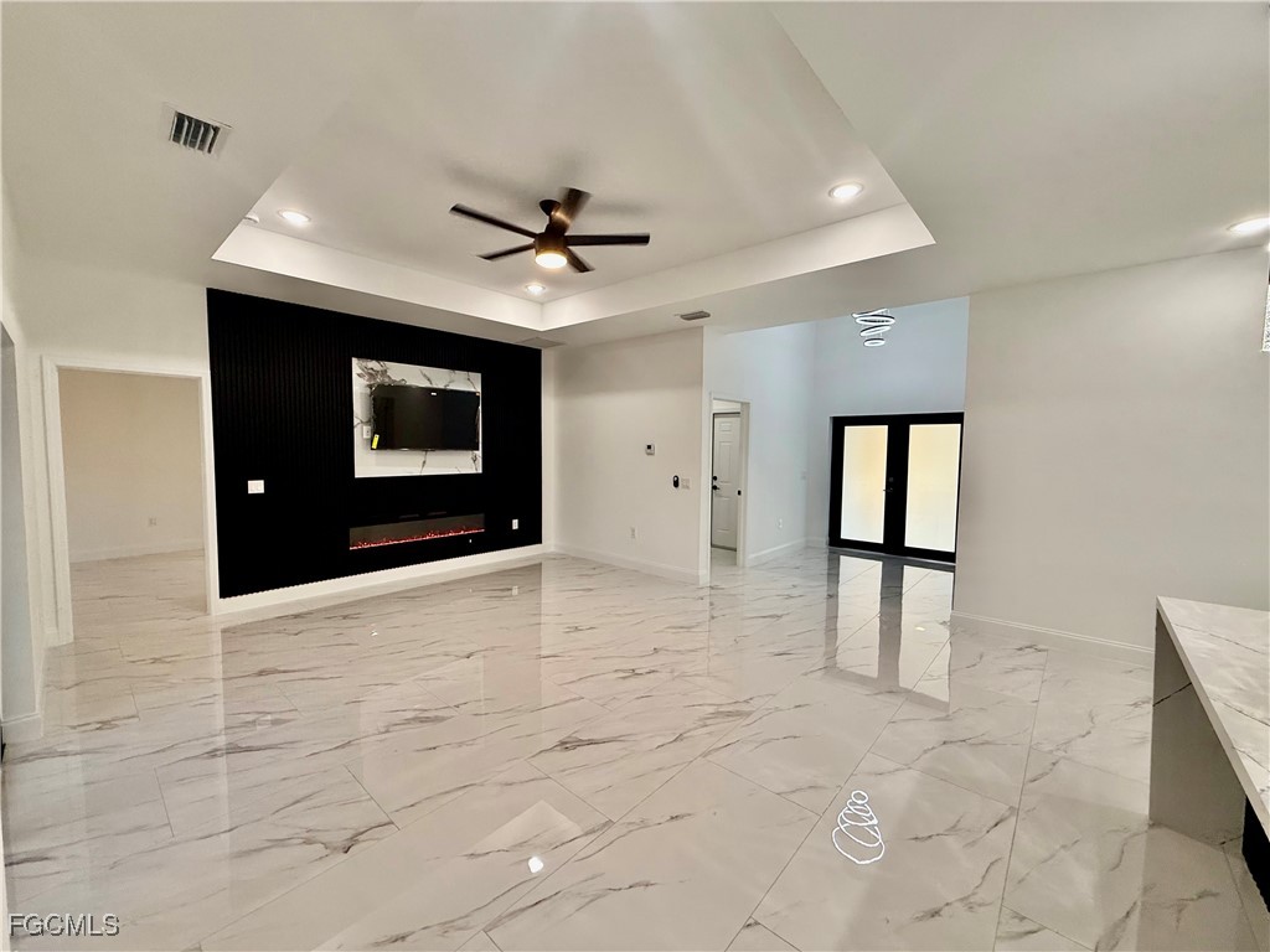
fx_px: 514
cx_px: 635
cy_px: 476
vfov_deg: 85.7
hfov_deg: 102.1
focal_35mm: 14
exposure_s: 1/120
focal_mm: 2.22
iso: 160
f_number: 2.2
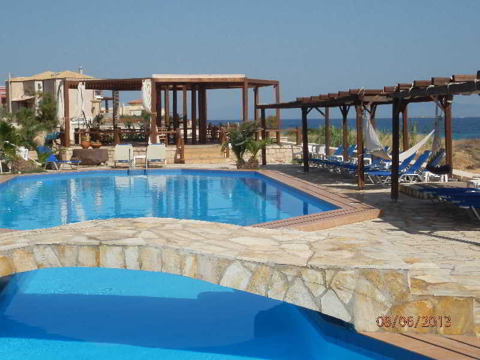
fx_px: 874
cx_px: 240
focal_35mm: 63
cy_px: 180
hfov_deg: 30.7
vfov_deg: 23.3
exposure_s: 1/1000
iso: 80
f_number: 4.6
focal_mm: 11.2
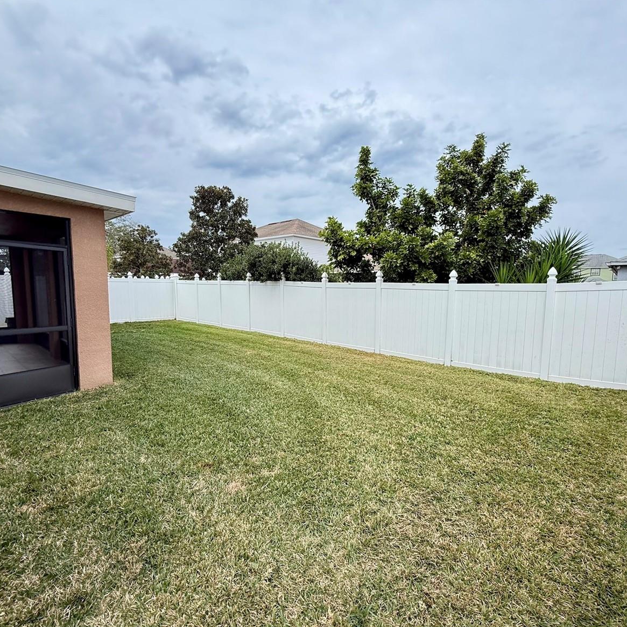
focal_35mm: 17
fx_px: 348
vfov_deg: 84.0
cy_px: 320
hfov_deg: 83.8
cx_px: 340
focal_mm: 2.22
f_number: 2.2
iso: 64
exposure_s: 1/841
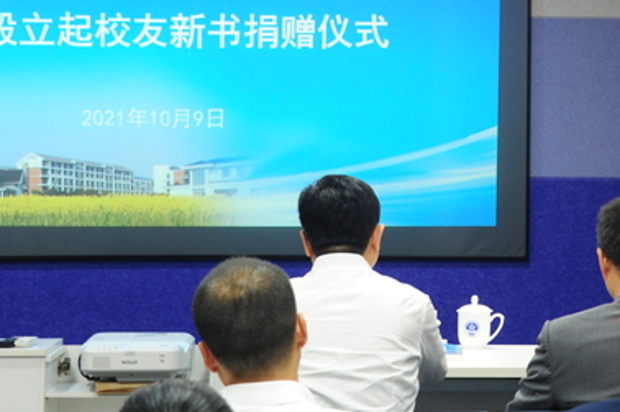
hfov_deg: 11.4
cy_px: 21
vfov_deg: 7.6
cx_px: 569
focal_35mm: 180
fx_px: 3096
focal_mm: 68
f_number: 6.3
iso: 1400
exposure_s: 1/30
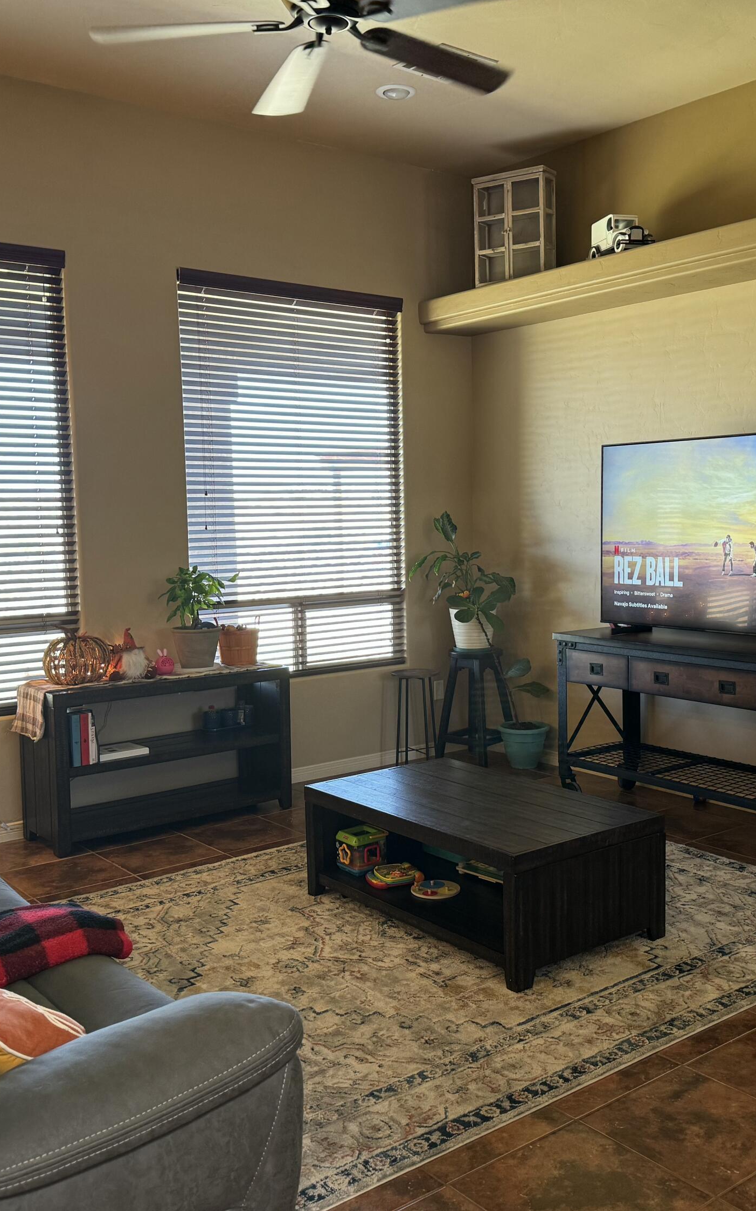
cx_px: 430
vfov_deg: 56.7
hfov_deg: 37.2
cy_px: 605
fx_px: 1121
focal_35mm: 34
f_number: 1.78
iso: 125
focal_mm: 6.76
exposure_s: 1/60
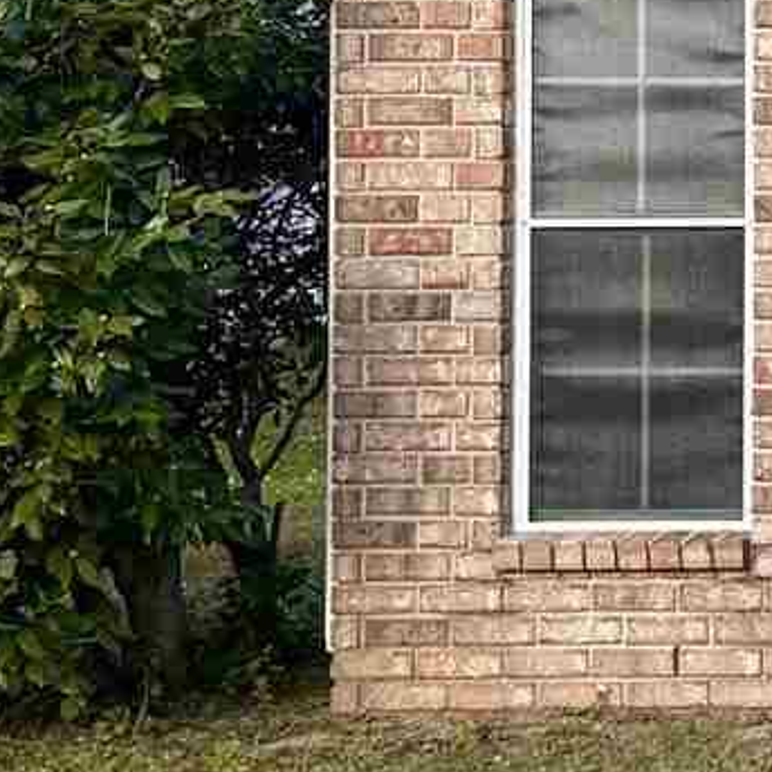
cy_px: 74
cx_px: 2179
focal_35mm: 137
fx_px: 3457
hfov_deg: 10.1
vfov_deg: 12.6
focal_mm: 5.96
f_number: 1.6
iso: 64
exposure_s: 1/395
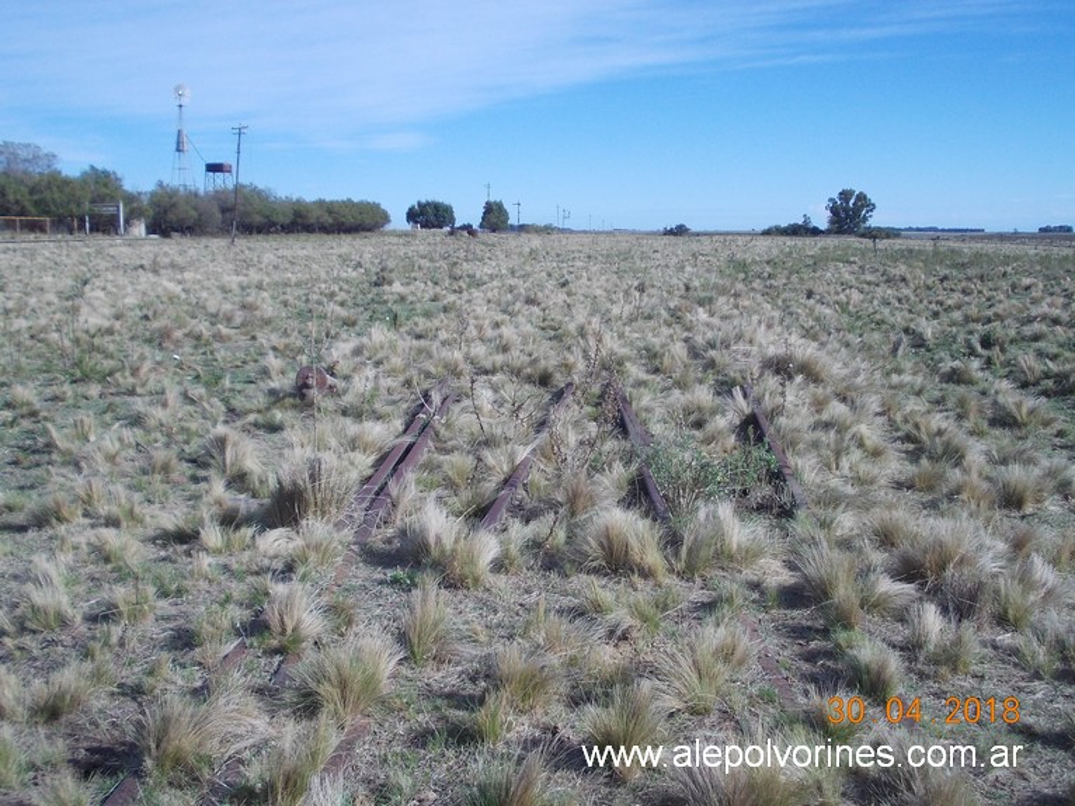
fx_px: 1180
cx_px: 538
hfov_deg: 49.0
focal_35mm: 38
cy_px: 403
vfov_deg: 37.7
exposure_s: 1/250
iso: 80
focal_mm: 5.3
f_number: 6.2
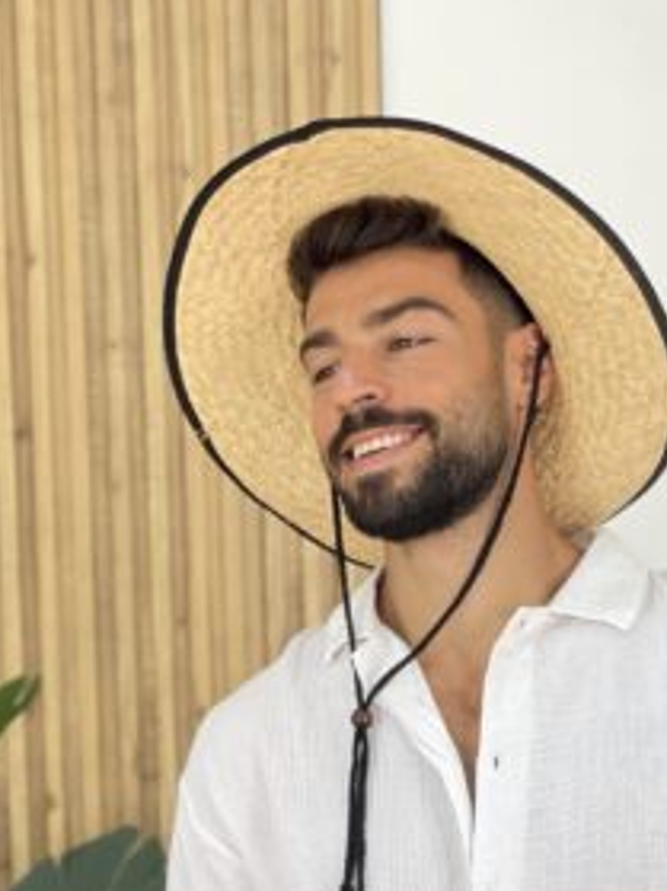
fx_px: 2880
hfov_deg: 13.2
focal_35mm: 112
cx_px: 498
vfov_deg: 17.3
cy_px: 821
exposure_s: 1/100
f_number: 2
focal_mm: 6
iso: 32
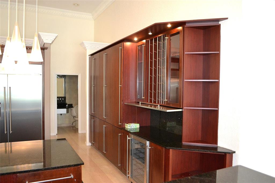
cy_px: 92
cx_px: 138
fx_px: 206
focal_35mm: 27
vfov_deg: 47.9
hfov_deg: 67.4
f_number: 3.5
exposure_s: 1/60
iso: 1100
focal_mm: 18
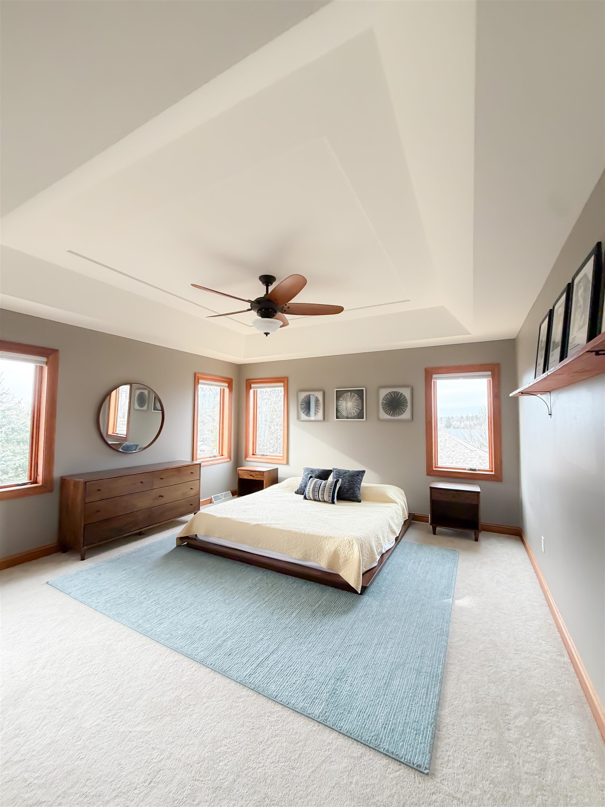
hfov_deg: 85.7
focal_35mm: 14
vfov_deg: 102.1
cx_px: 302
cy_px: 404
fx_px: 326
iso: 320
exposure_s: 1/120
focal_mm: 2.22
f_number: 2.2
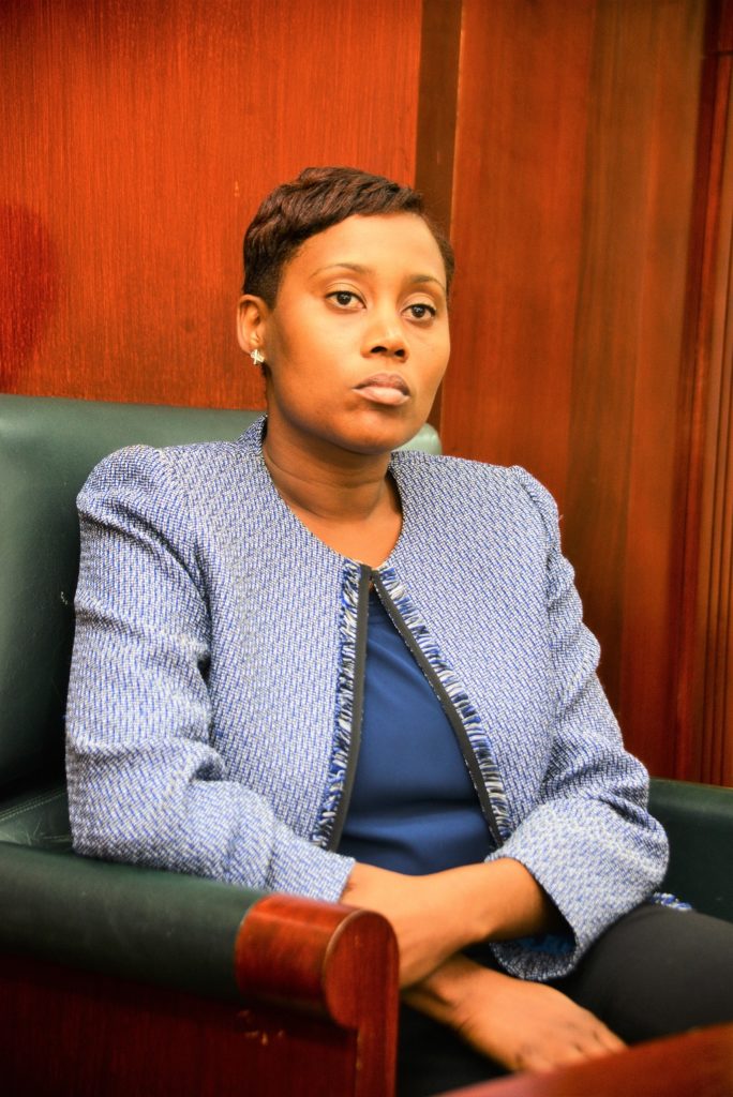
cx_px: 366
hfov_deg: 14.0
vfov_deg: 20.8
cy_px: 548
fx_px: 2989
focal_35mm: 98
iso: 640
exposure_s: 1/60
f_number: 5.3
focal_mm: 98
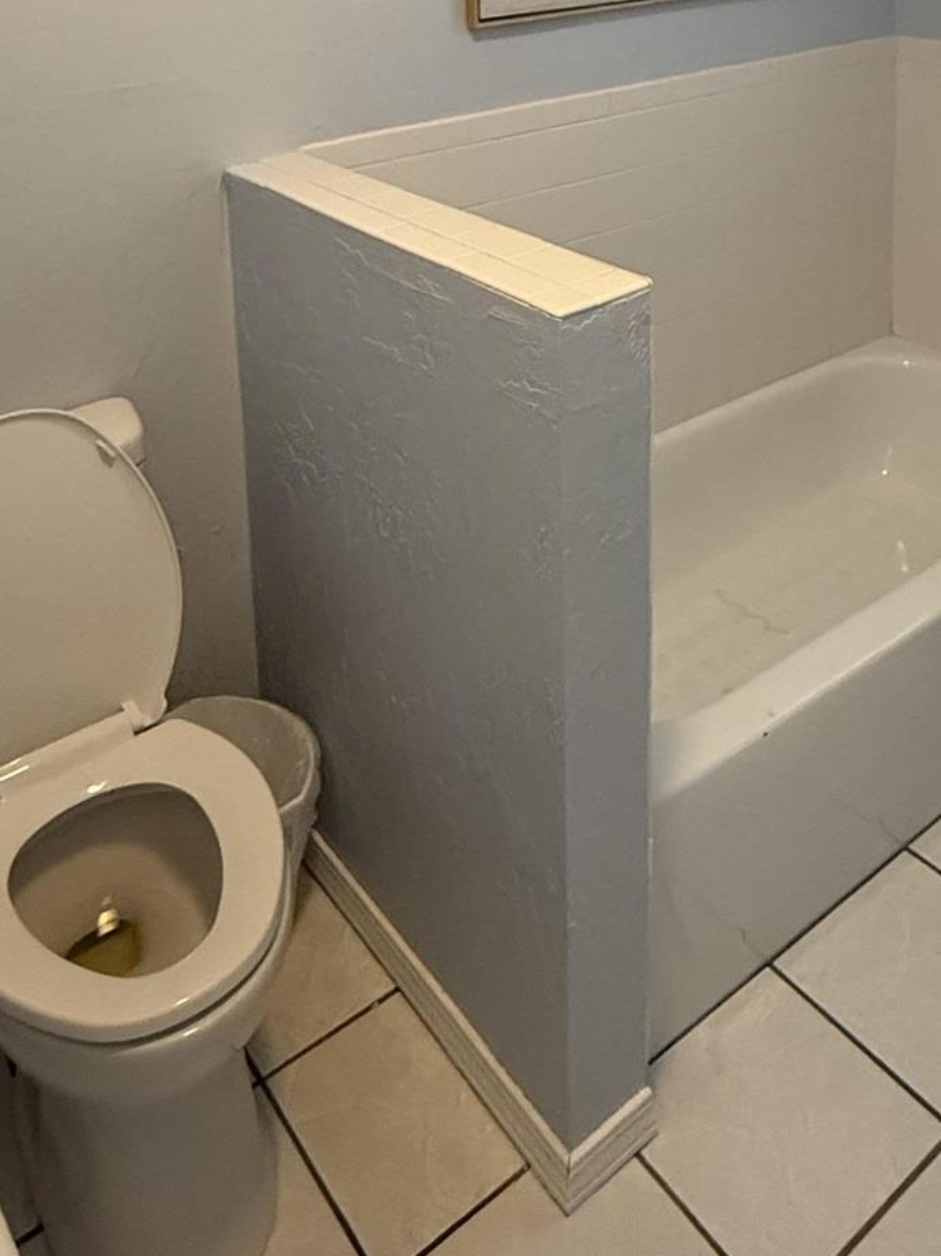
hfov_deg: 40.3
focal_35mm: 35
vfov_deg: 46.4
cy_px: 82
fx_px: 1269
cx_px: 610
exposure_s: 1/60
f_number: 2.2
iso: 640
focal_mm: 2.22
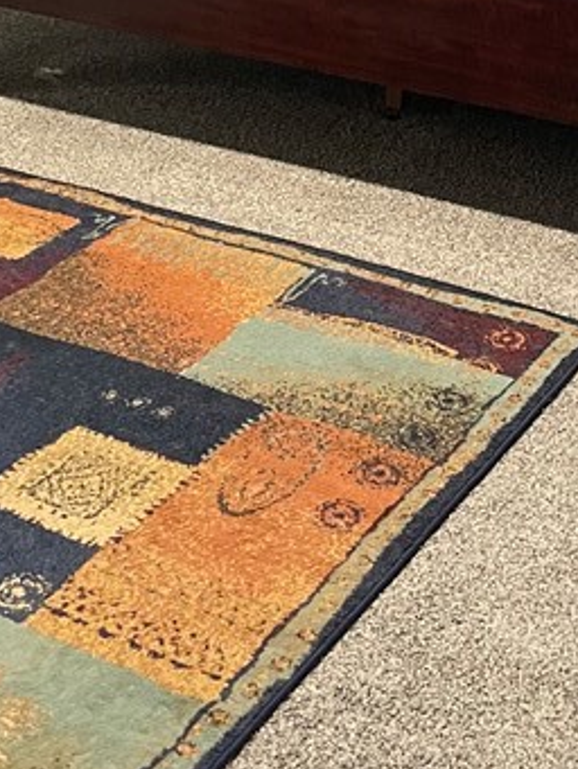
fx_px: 1735
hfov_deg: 18.7
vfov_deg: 22.6
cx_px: 490
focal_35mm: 78
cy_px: -205
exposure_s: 1/30
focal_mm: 4.2
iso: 500
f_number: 1.6
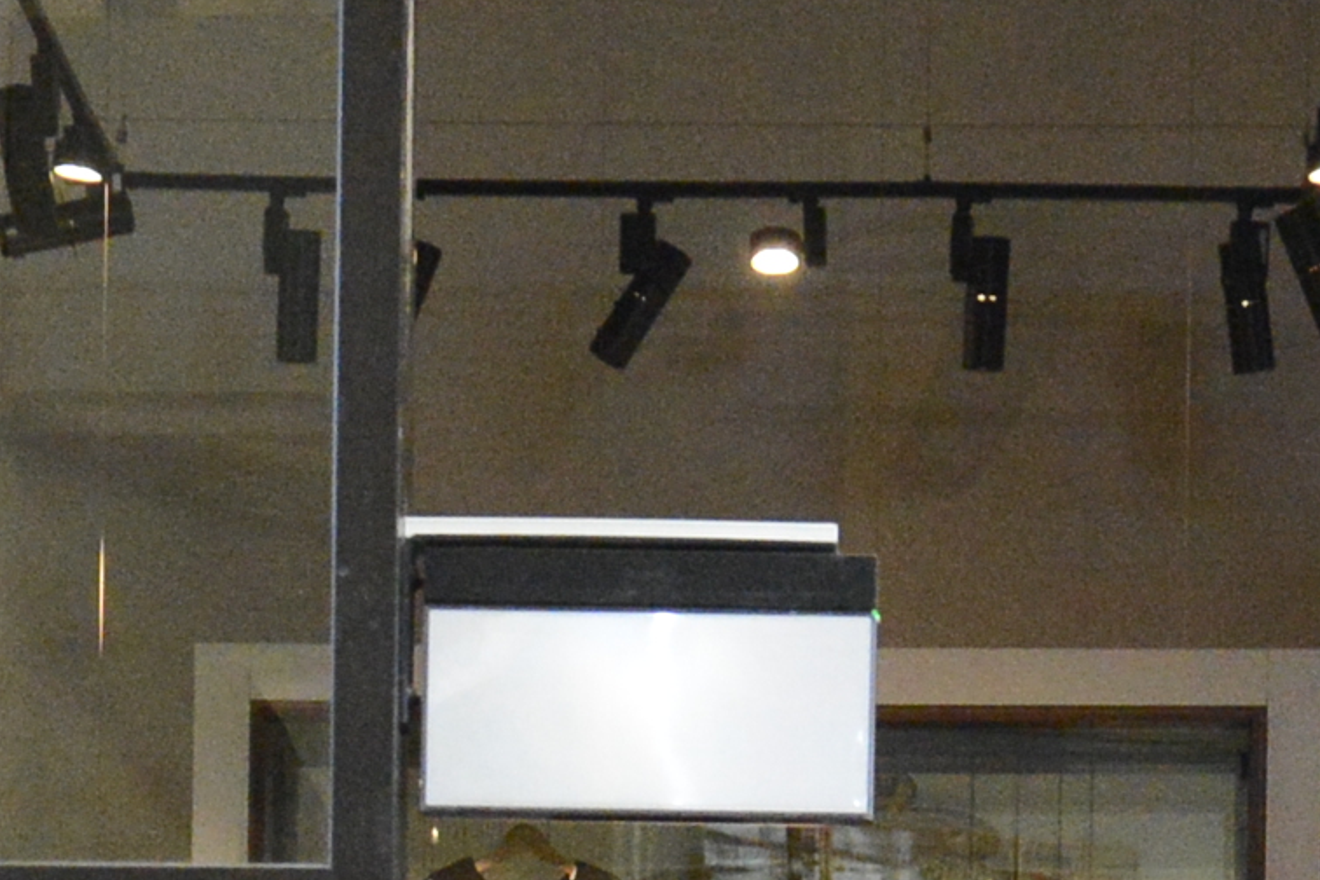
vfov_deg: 6.6
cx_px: 698
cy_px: 1666
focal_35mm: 203
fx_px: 7443
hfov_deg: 10.1
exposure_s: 1/160
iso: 6400
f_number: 5.6
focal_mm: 34
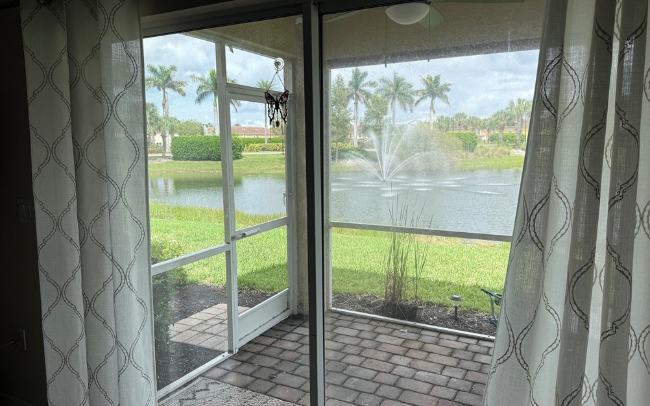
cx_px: 326
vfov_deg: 47.6
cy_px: 206
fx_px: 461
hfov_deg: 70.4
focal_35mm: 26
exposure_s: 1/931
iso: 80
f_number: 1.78
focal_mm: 6.76
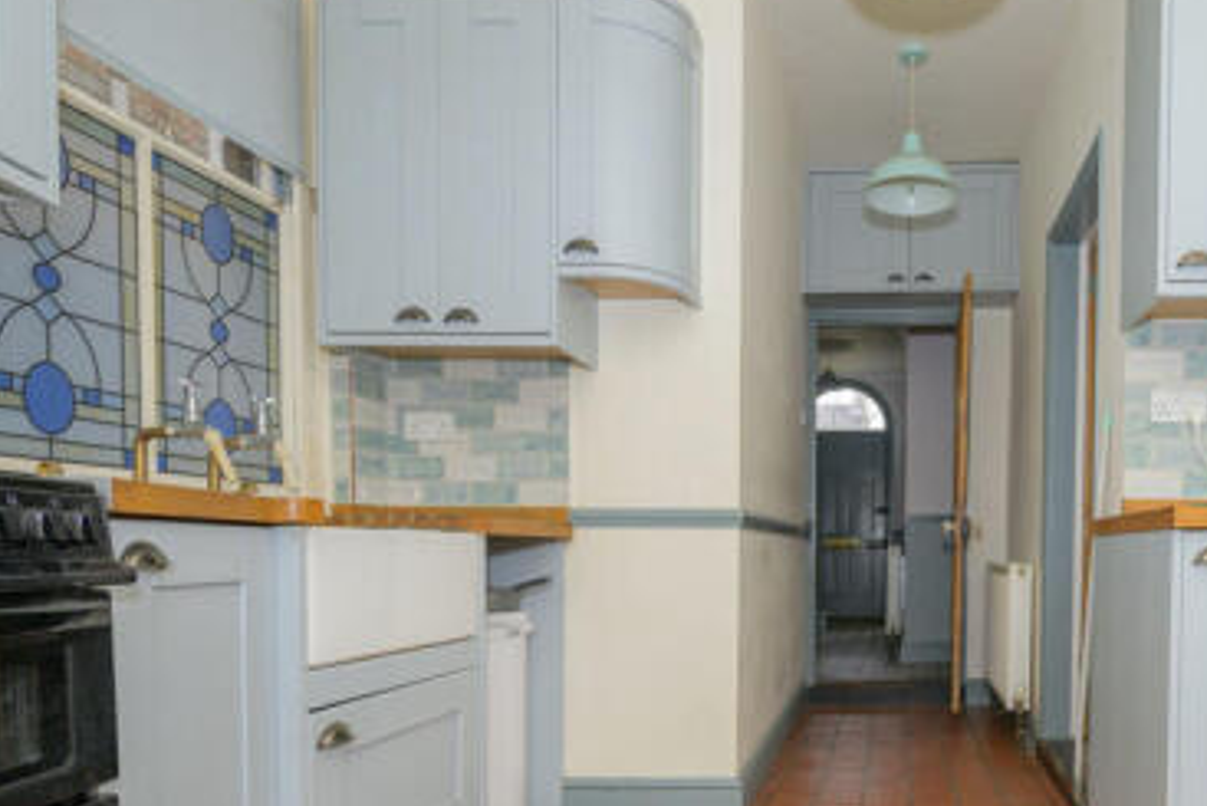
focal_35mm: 25
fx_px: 838
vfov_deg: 49.6
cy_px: 591
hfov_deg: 67.5
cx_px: 886
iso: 320
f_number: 6.3
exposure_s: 1/125
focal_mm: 14
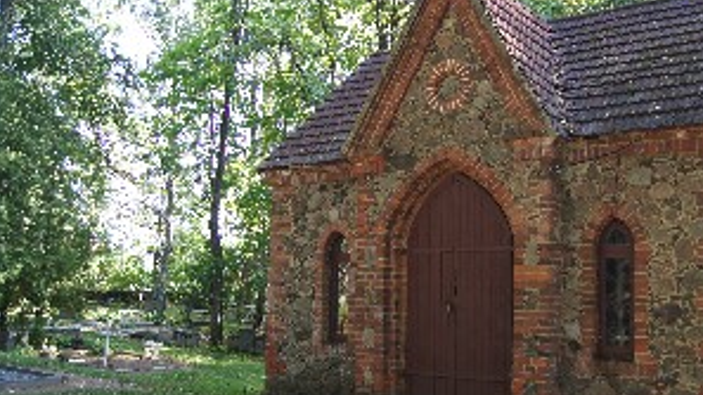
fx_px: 708
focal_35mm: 38
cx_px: 457
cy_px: 206
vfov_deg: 31.2
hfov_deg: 52.0
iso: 100
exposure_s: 1/50
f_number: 3.5
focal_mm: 18
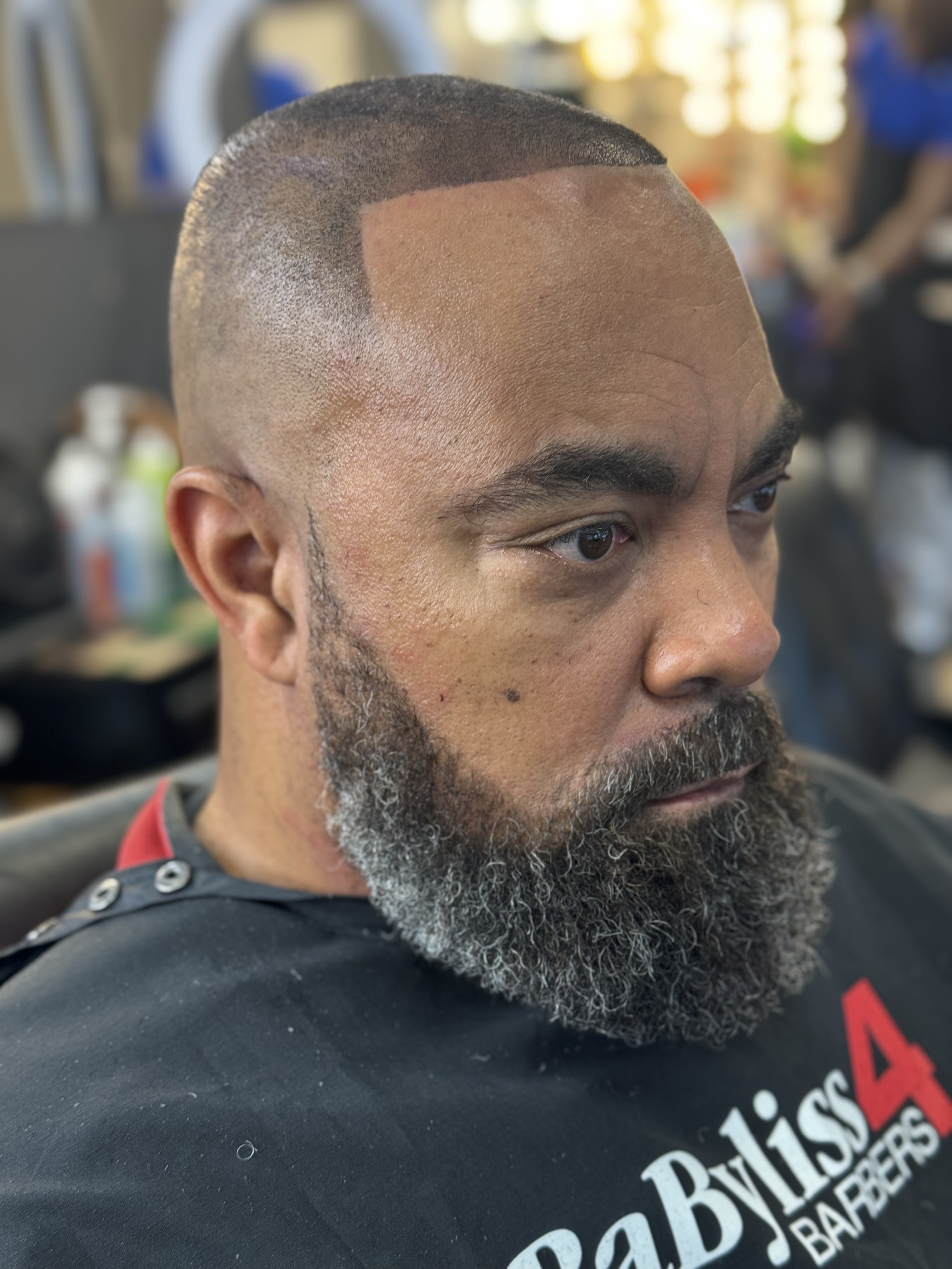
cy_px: 634
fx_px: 1760
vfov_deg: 39.7
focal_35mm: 48
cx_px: 476
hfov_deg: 30.3
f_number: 1.78
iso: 100
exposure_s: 1/60
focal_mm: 6.86
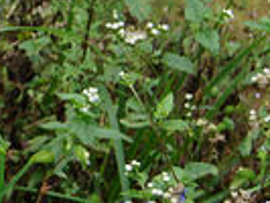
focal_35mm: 266
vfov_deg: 5.5
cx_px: -209
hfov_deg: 7.3
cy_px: -137
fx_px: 2073
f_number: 4.5
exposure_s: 1/250
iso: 200
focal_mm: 35
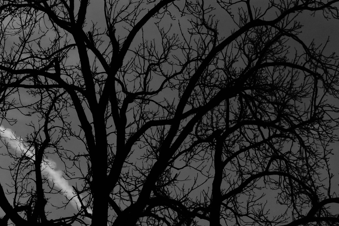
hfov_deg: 12.6
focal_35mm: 161
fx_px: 1516
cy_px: 99
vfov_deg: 8.5
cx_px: 8
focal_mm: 40
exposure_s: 1/4000
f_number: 5.6
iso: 100
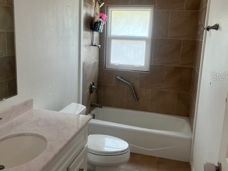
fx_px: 217
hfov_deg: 55.3
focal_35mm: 33
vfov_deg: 42.9
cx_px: 109
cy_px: 76
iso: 125
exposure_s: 1/120
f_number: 1.6
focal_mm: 5.1
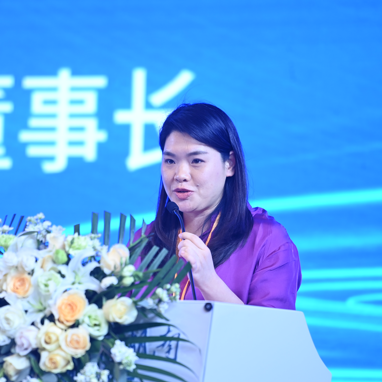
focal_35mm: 289
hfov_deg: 6.1
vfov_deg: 6.1
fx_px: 3608
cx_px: 162
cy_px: 209
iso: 640
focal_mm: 200
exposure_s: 1/125
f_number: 2.8
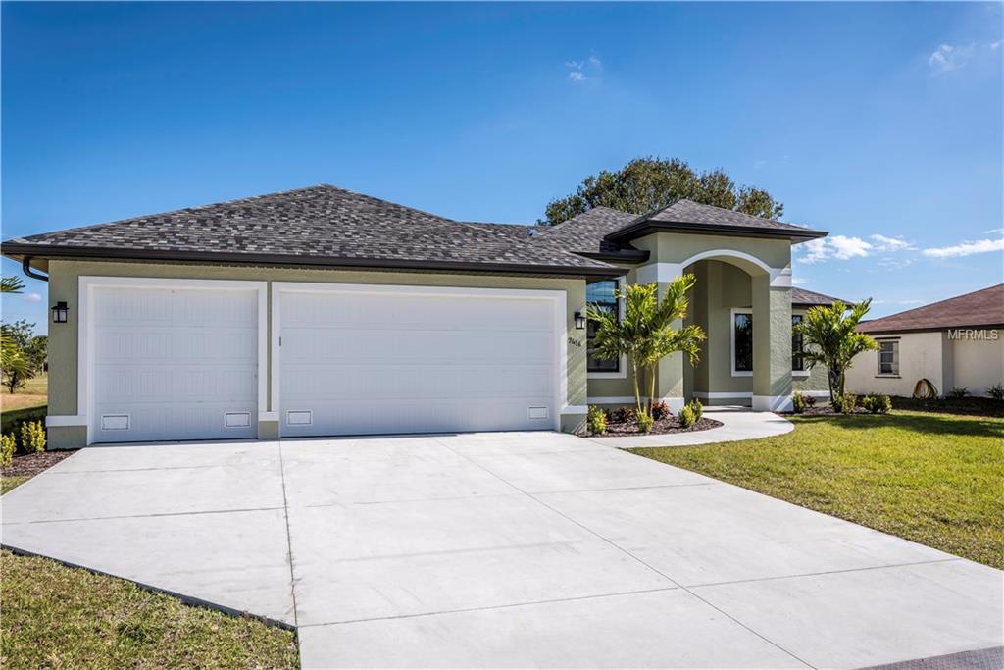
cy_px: 335
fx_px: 669
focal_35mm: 24
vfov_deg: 53.1
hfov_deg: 73.7
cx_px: 502
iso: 200
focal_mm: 24
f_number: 11
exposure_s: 1/500
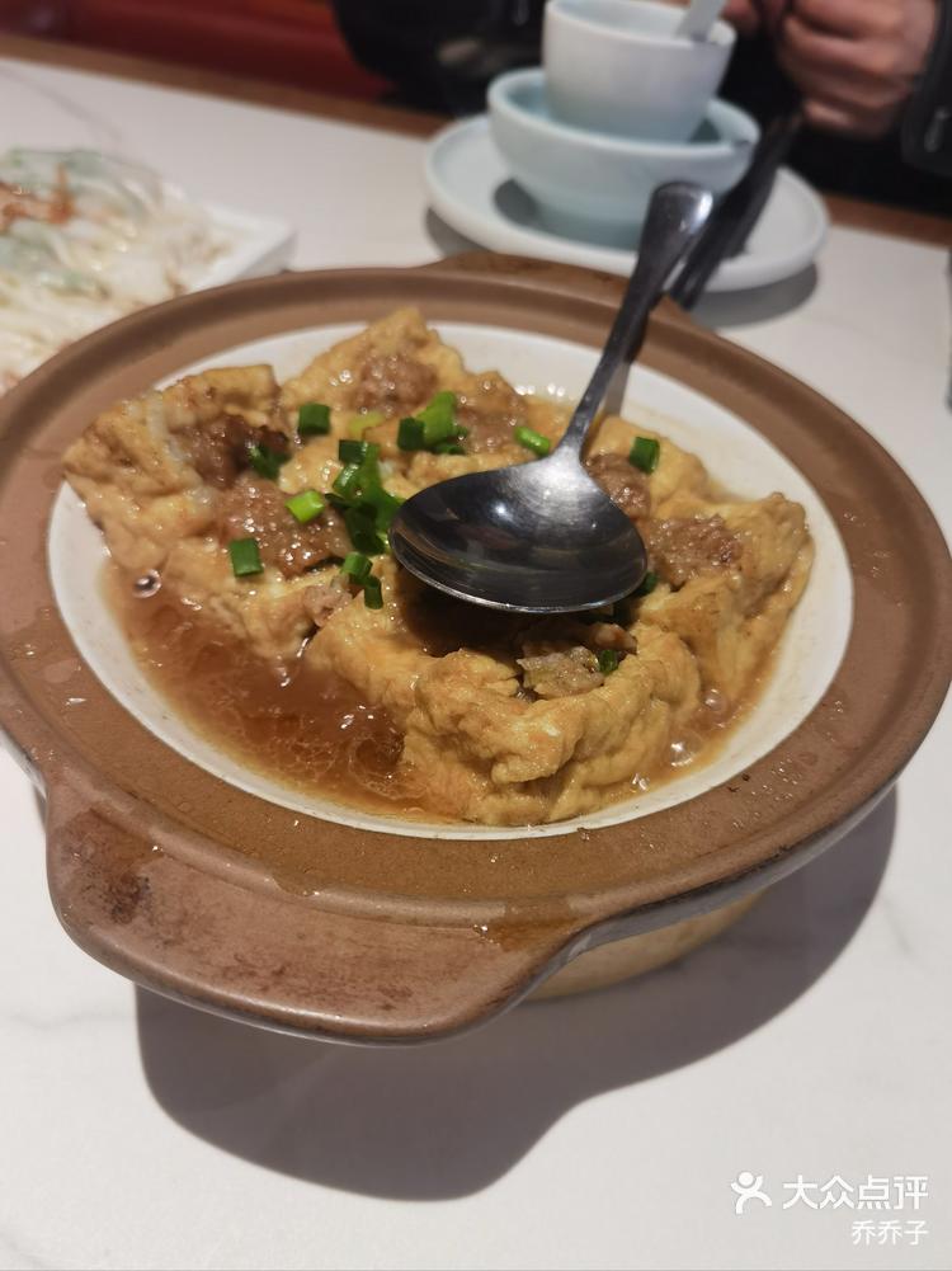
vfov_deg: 65.3
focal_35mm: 27
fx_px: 991
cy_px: 636
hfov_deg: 51.3
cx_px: 476
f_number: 1.9
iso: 200
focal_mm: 6.71
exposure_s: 1/100
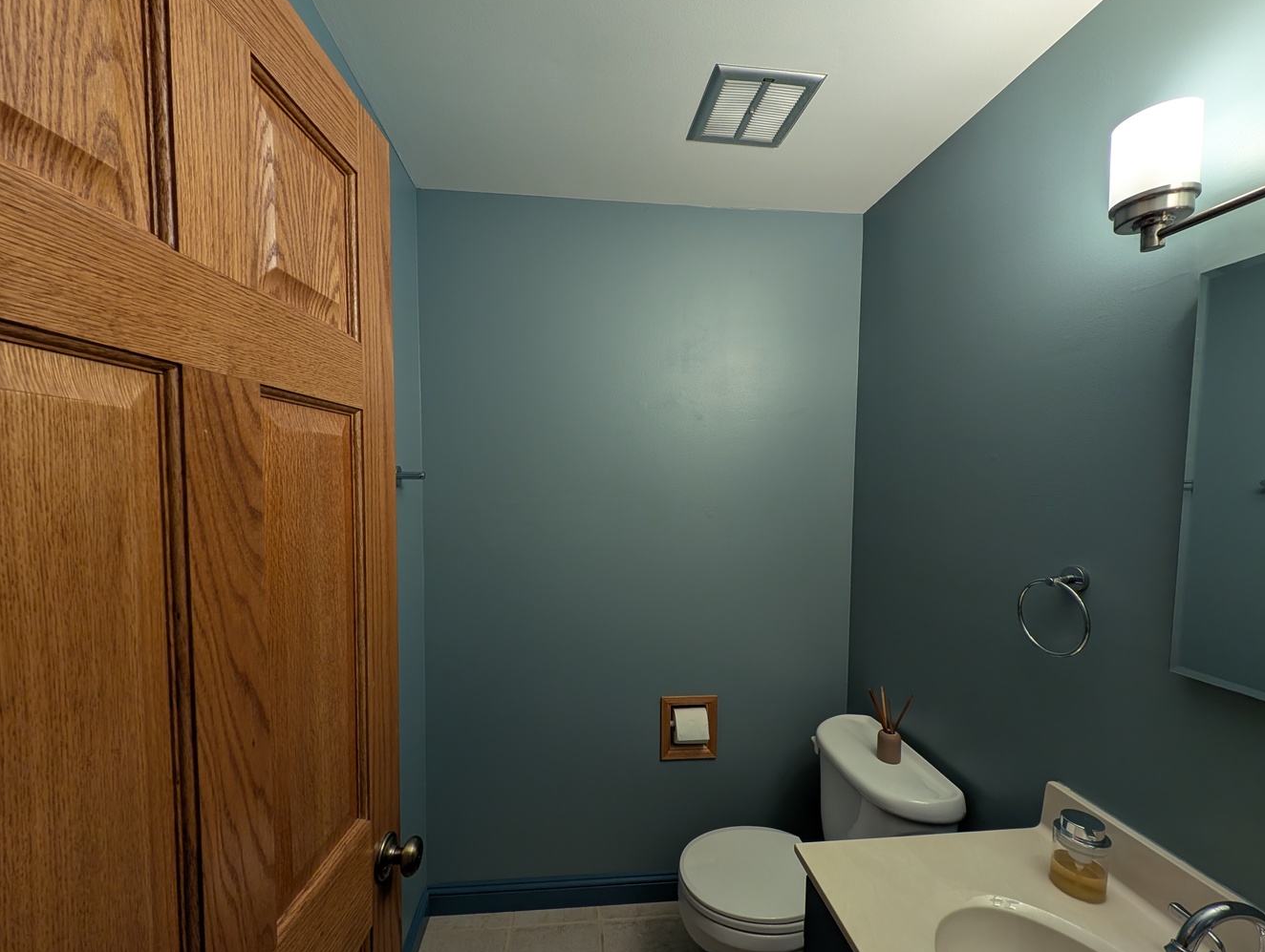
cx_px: 623
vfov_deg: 89.9
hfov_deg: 106.1
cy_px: 509
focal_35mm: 13
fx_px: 476
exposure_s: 1/60
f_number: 1.95
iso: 40
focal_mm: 2.23
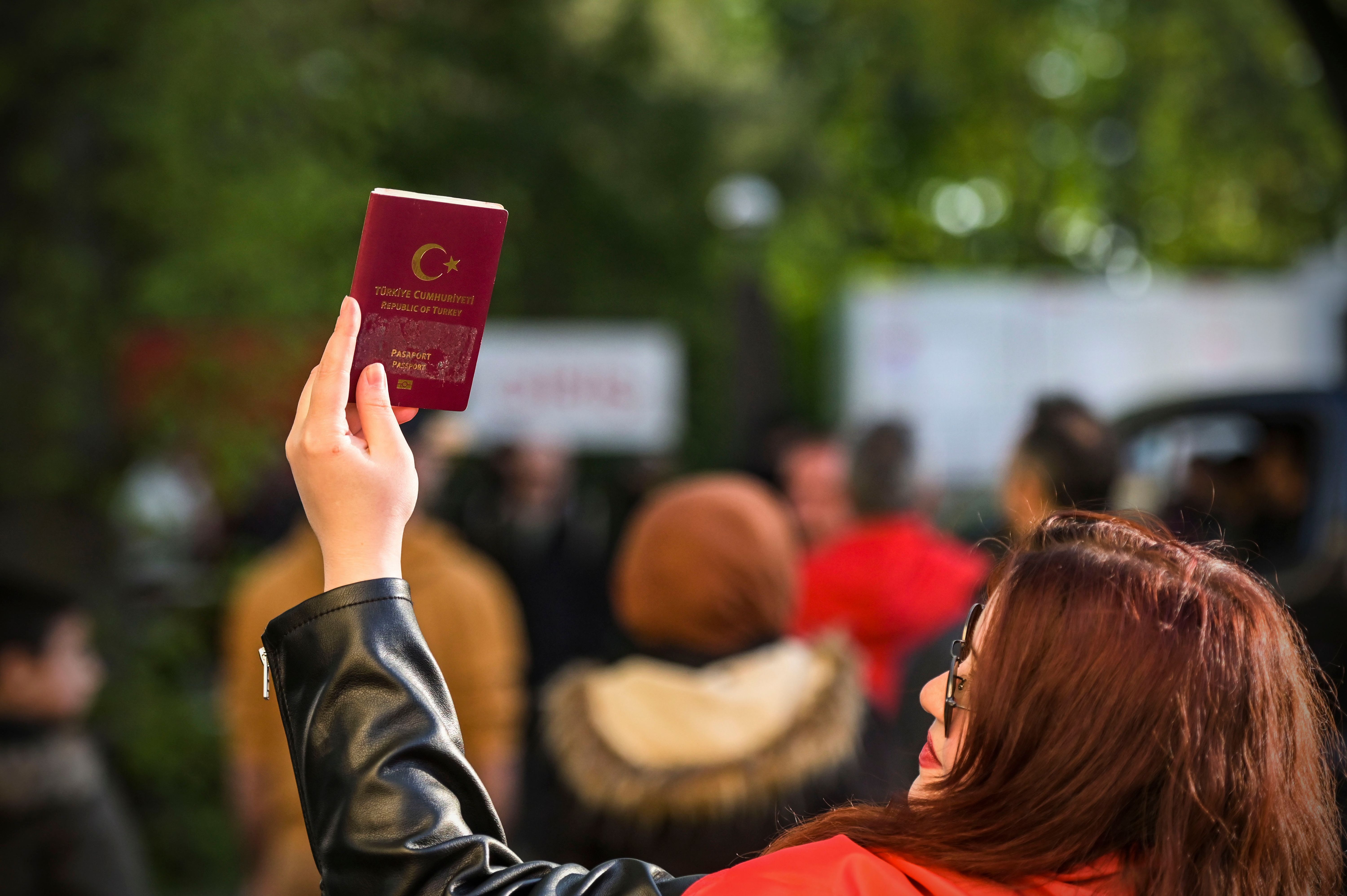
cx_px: 674
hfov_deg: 20.4
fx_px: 3739
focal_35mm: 100
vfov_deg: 13.7
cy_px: 448
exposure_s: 1/4000
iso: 2000
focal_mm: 100
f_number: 2.8
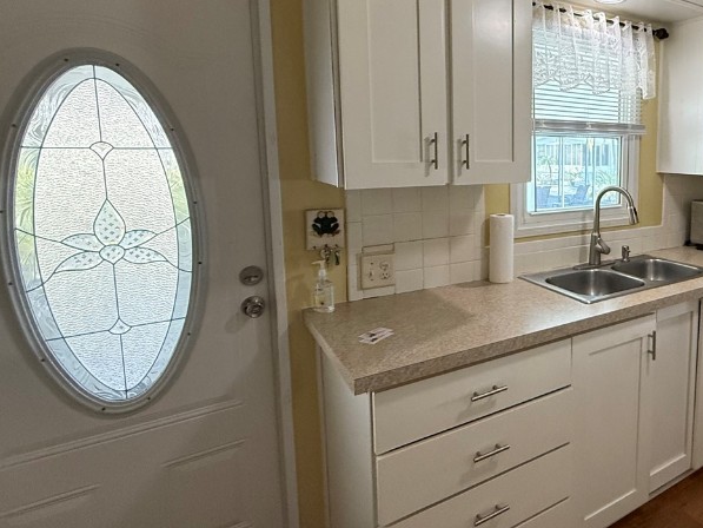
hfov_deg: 65.0
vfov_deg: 56.3
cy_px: 207
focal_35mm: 24
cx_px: 565
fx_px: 488
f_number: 2.2
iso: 500
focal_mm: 2.22
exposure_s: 1/120
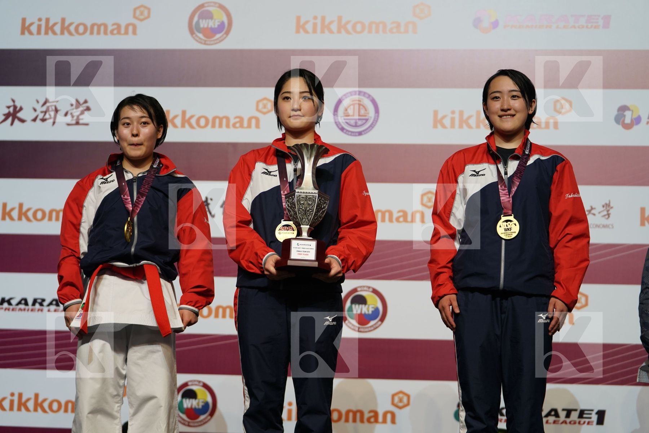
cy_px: 216
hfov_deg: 20.4
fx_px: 1803
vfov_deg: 13.7
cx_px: 324
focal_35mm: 100
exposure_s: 1/250
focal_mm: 100
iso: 640
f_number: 2.8
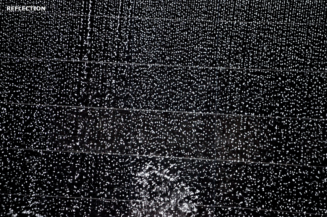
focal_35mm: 360
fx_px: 3263
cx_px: 164
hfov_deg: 5.7
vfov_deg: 3.8
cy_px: 108
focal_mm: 240
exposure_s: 1/500
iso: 1600
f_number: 5.3
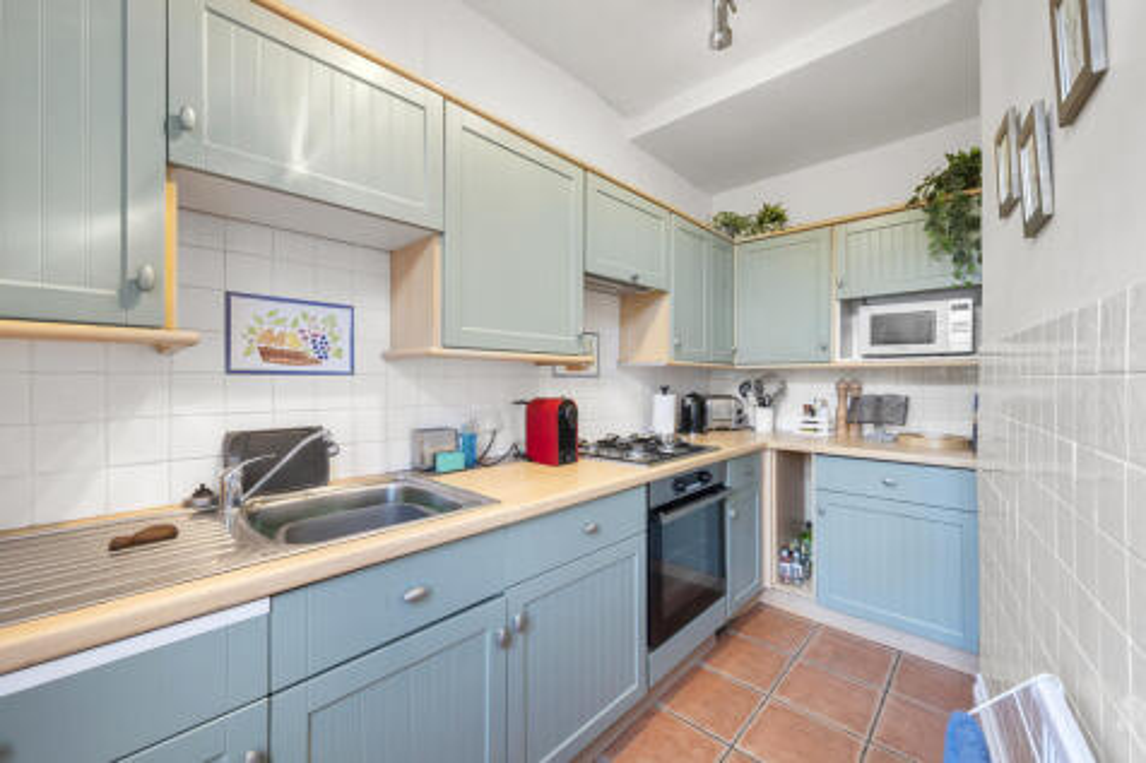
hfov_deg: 104.3
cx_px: 573
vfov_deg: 81.2
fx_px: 445
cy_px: 382
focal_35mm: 14
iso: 200
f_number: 16
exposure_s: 1.6
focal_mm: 14
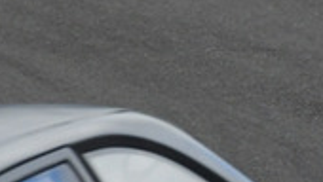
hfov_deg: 0.9
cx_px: 692
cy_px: 4
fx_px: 19606
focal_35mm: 2287
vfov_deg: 0.5
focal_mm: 310
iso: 640
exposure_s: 1/640
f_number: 10
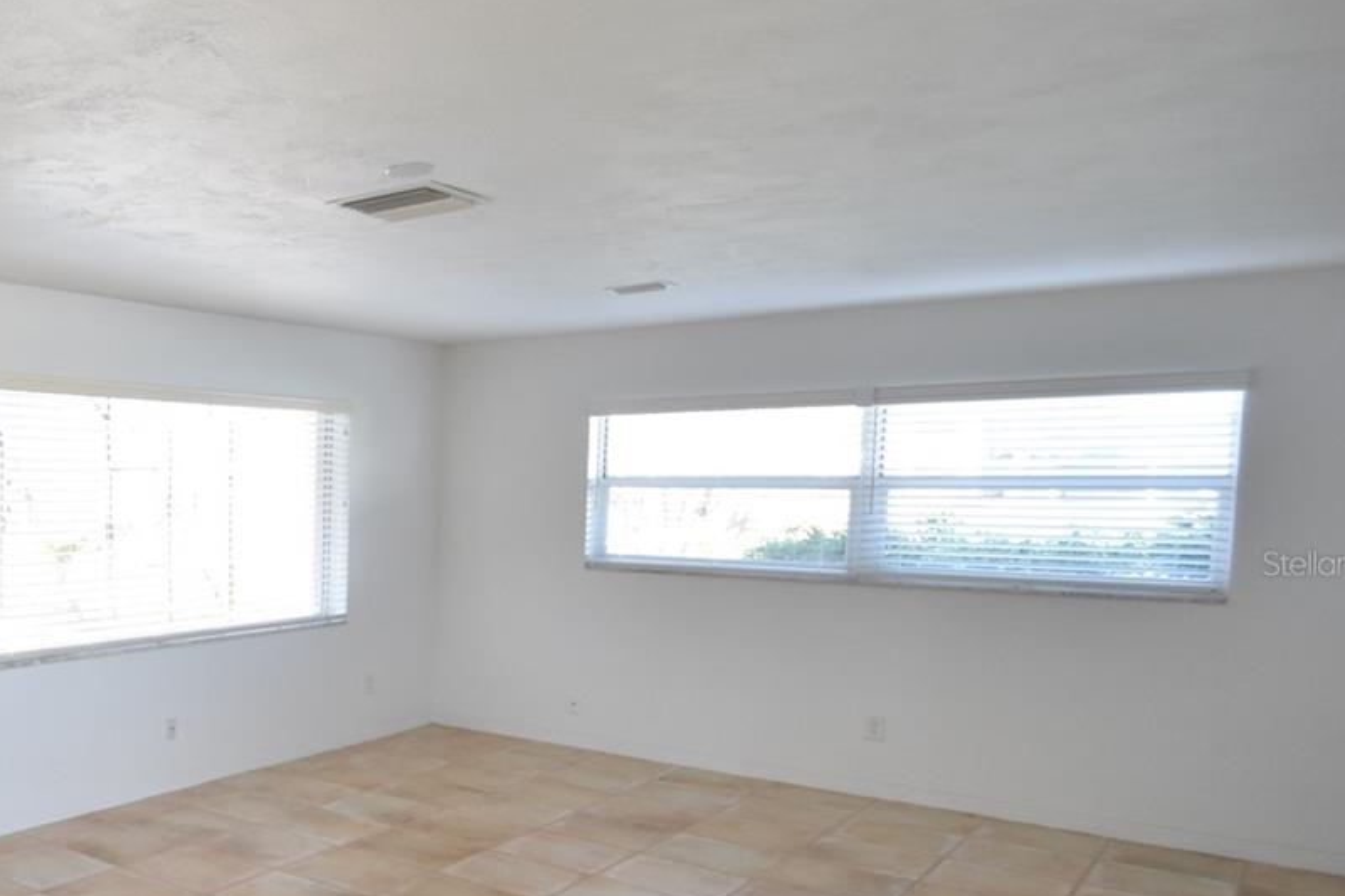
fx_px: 1121
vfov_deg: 43.2
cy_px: 563
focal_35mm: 30
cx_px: 67
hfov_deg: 52.2
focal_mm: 10
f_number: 3.5
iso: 800
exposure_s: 1/90
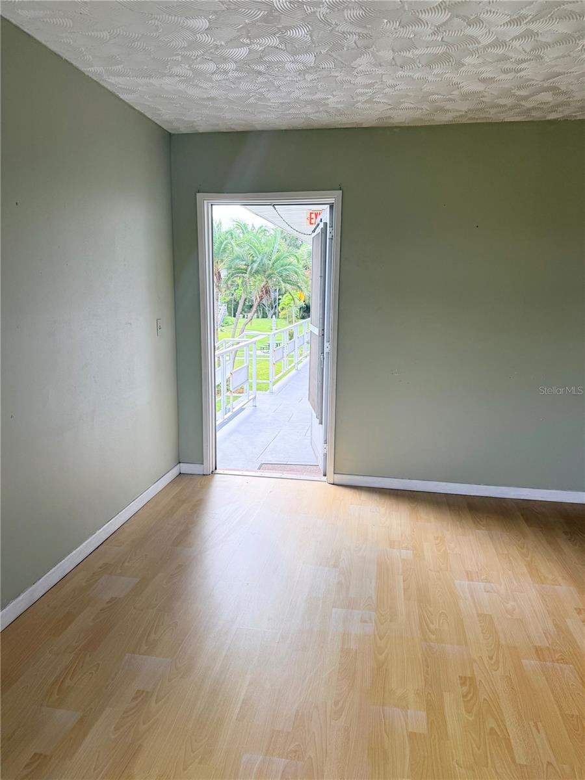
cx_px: 292
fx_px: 541
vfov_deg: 71.6
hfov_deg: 56.8
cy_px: 390
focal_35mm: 24
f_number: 1.78
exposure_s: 1/467
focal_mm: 6.76
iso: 80
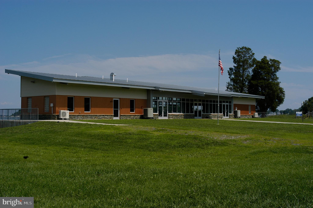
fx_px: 365
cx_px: 156
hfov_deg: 46.4
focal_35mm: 42
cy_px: 104
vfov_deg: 31.8
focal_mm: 28
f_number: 9
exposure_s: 1/320
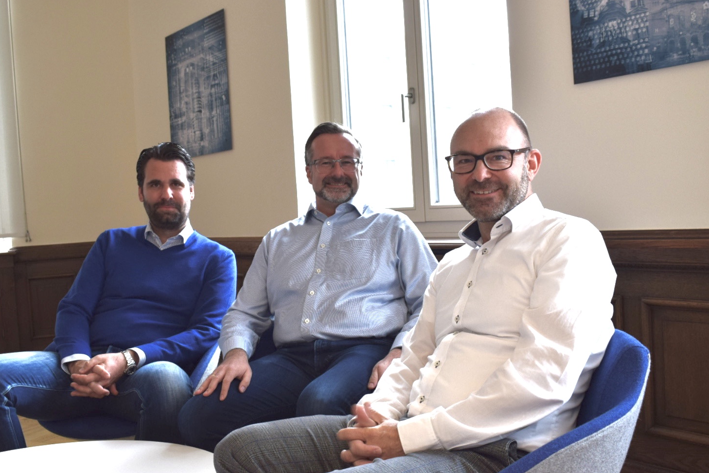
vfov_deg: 33.4
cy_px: 255
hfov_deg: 48.4
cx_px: 334
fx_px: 788
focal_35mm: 40
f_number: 7.1
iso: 400
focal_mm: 24
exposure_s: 1/30
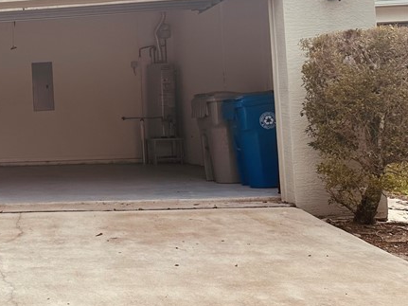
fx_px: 672
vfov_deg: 25.6
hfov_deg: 29.4
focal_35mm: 57
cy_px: 114
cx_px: -74
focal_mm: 6.86
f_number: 1.78
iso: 80
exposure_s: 1/2967
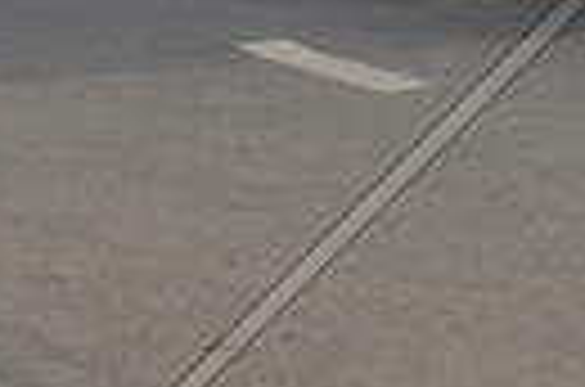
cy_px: -828
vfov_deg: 5.3
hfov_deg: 7.9
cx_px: 1402
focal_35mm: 242
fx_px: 3923
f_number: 8
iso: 100
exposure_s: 1/250
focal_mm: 24
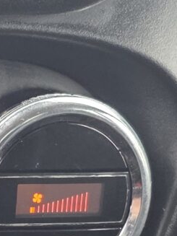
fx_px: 1228
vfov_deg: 10.8
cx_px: -121
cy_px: 284
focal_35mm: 180
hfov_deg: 8.0
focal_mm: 6.25
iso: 160
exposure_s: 1/100
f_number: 1.7
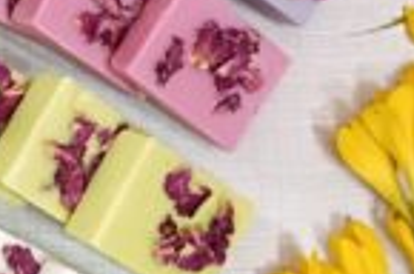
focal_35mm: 142
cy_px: -7
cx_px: -31
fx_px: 1629
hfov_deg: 14.2
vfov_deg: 9.5
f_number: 4.5
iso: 2500
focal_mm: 7.08
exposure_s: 1/20
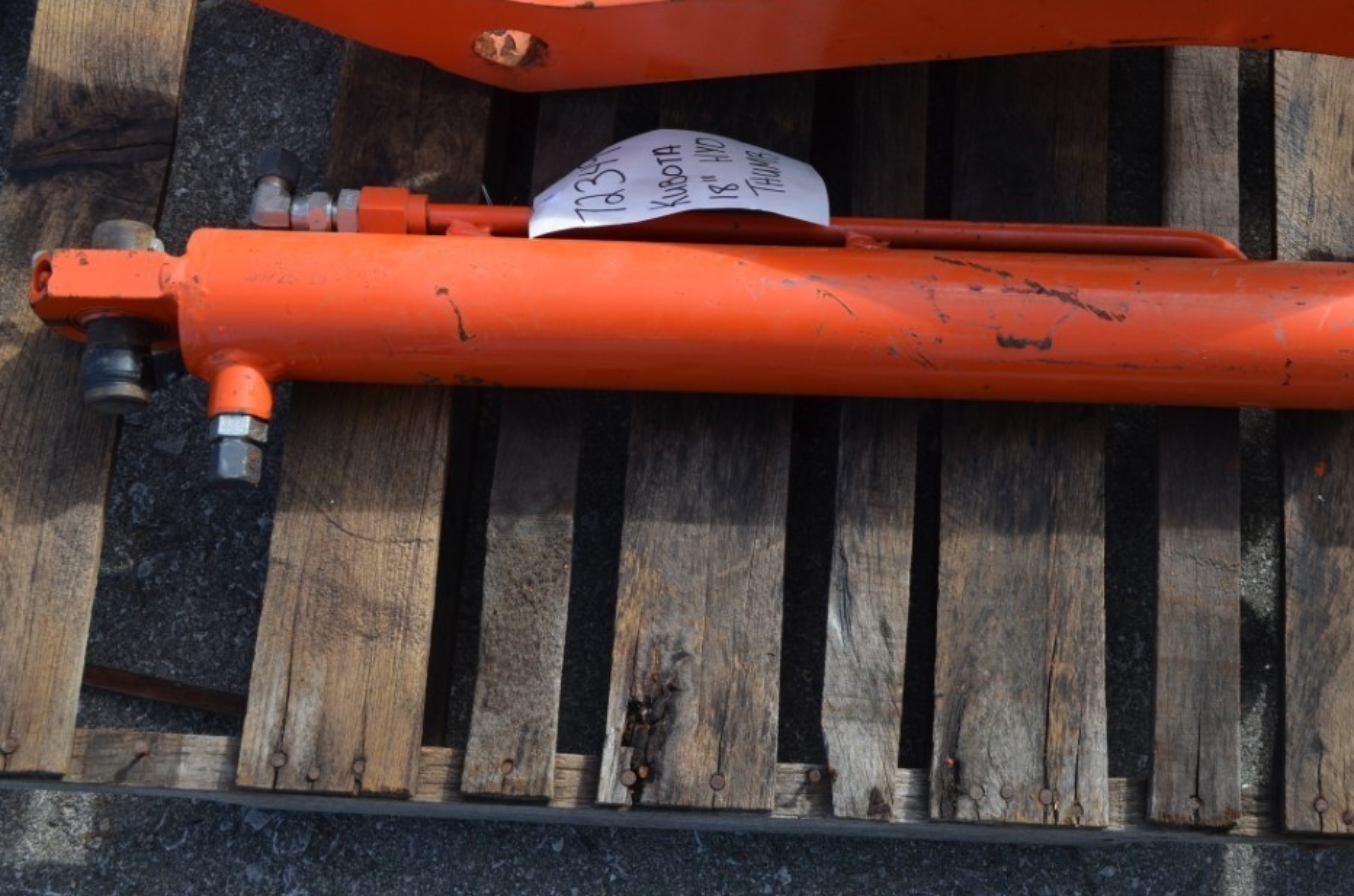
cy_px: 360
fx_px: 2102
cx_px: 753
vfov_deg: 24.0
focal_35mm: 56
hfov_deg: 35.7
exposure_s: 1/250
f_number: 8
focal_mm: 30
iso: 200
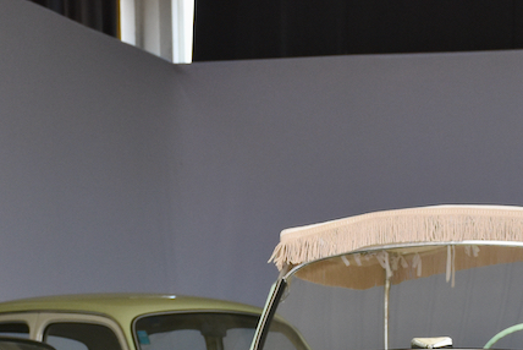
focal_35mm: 233
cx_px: 426
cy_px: 504
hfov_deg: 8.8
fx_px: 3387
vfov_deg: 5.9
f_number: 8
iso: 800
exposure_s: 1/250
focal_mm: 52
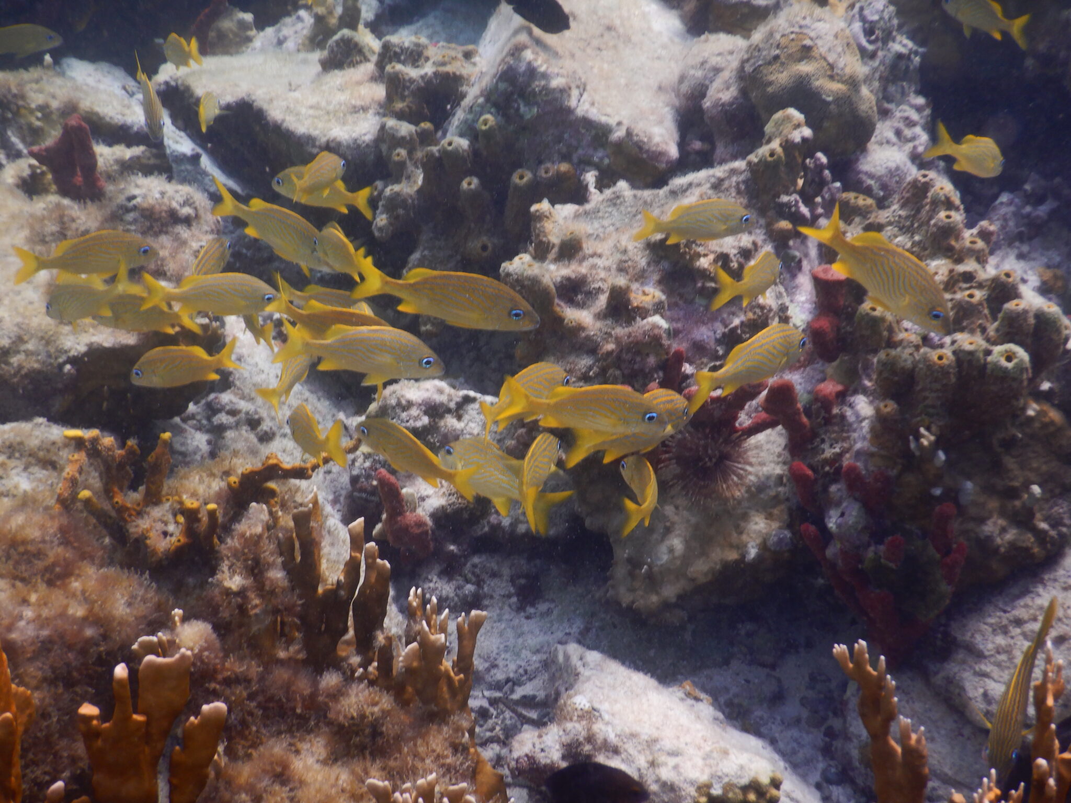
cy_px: 402
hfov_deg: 42.9
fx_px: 1361
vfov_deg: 32.9
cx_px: 536
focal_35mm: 44
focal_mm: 7.8
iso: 125
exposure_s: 1/160
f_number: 4.3
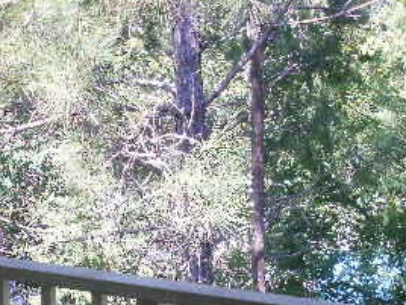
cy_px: 354
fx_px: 1009
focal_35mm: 86
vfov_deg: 16.5
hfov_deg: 22.8
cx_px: 191
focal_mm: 6.3
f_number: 3.5
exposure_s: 1/100
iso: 100
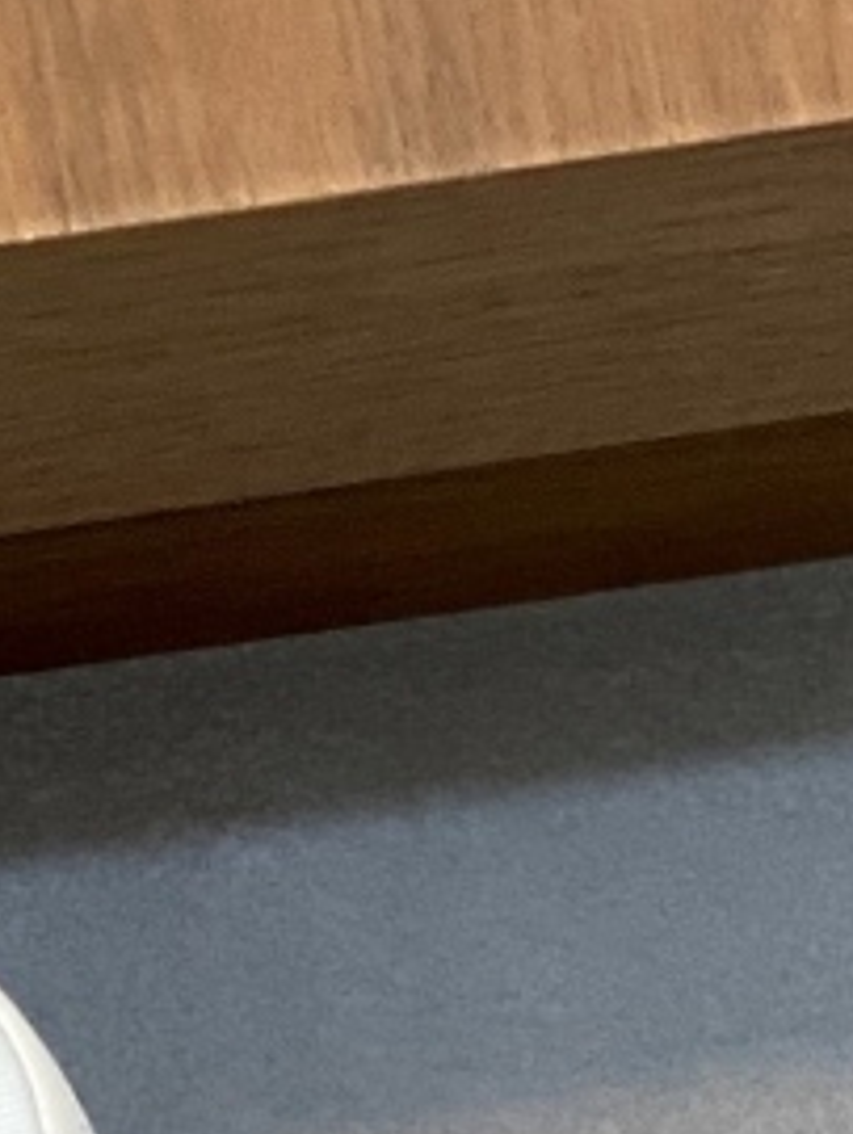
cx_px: -529
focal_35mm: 277
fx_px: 9087
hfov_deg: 5.3
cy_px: 2247
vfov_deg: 6.9
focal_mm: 6
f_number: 2
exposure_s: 1/100
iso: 64
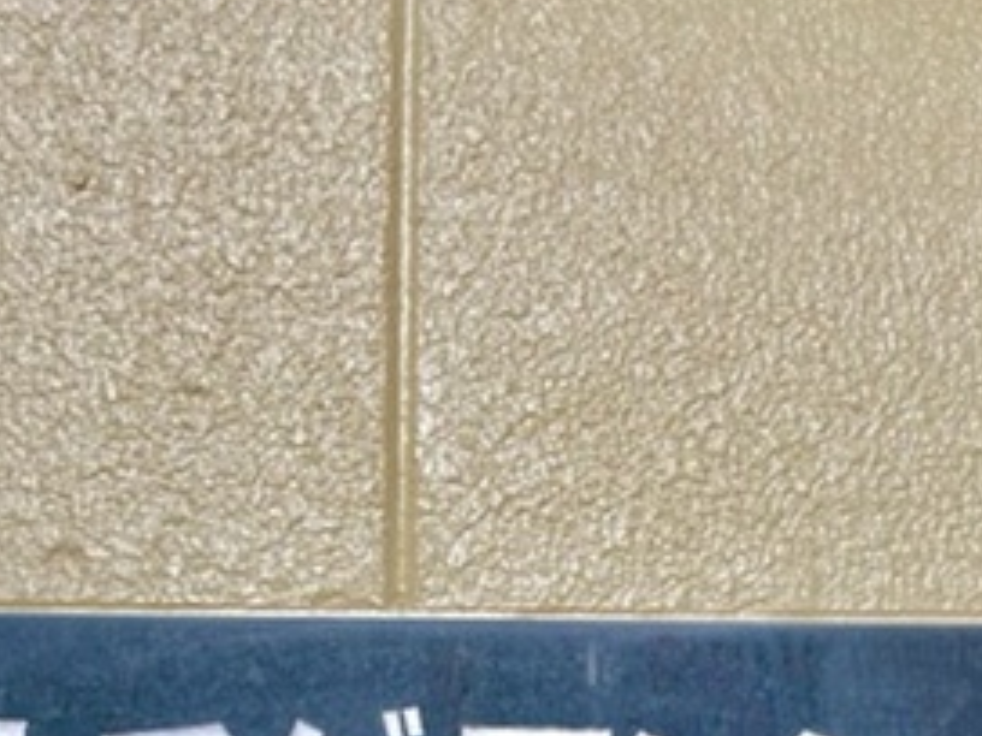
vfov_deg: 21.3
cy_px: 716
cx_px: 498
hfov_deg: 29.0
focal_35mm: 67
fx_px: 1901
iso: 32
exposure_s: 1/279
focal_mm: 4.2
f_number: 1.6
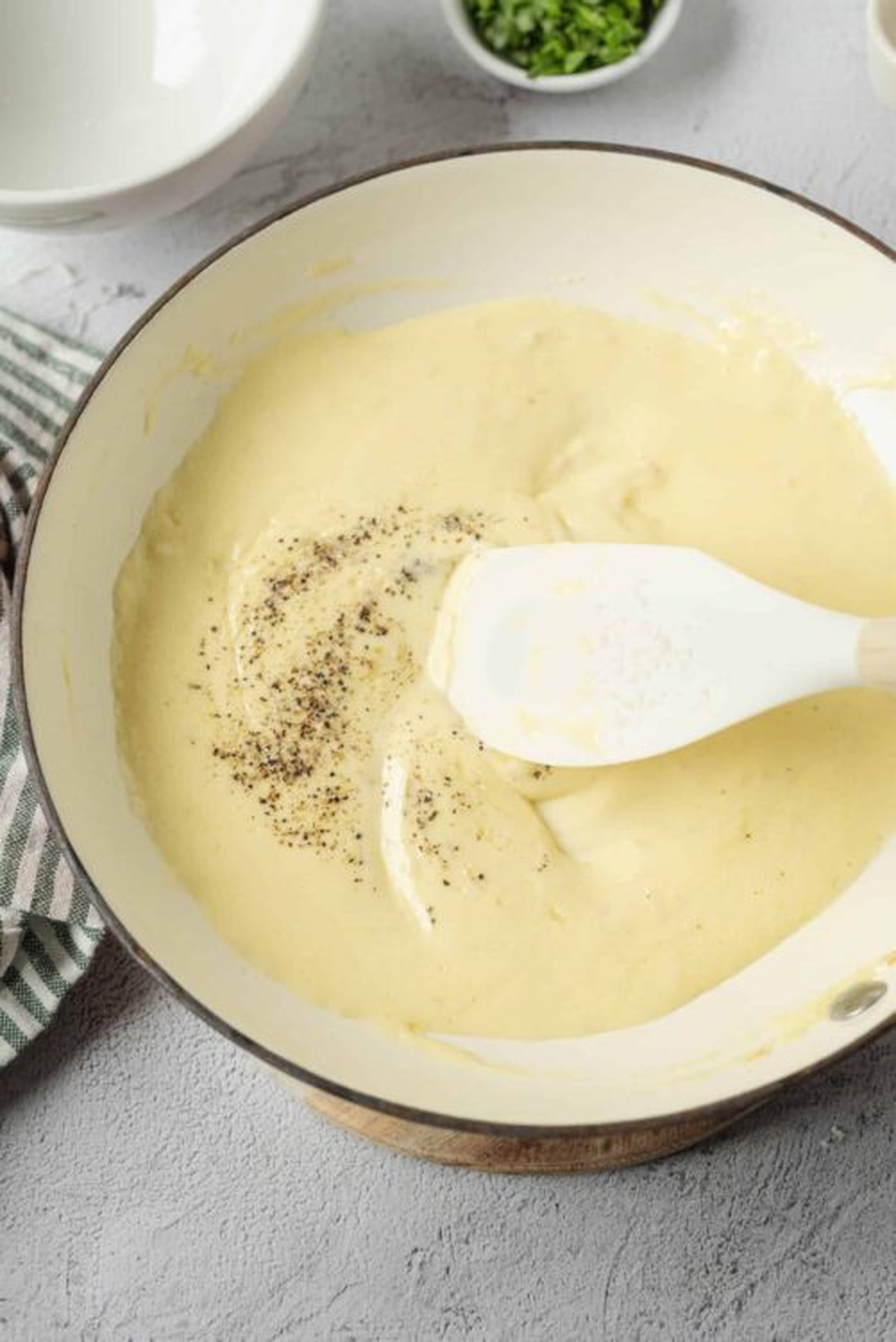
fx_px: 1864
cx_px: 448
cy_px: 671
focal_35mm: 50
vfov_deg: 39.6
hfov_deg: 27.0
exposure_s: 1/20
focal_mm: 50
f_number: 5.6
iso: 500
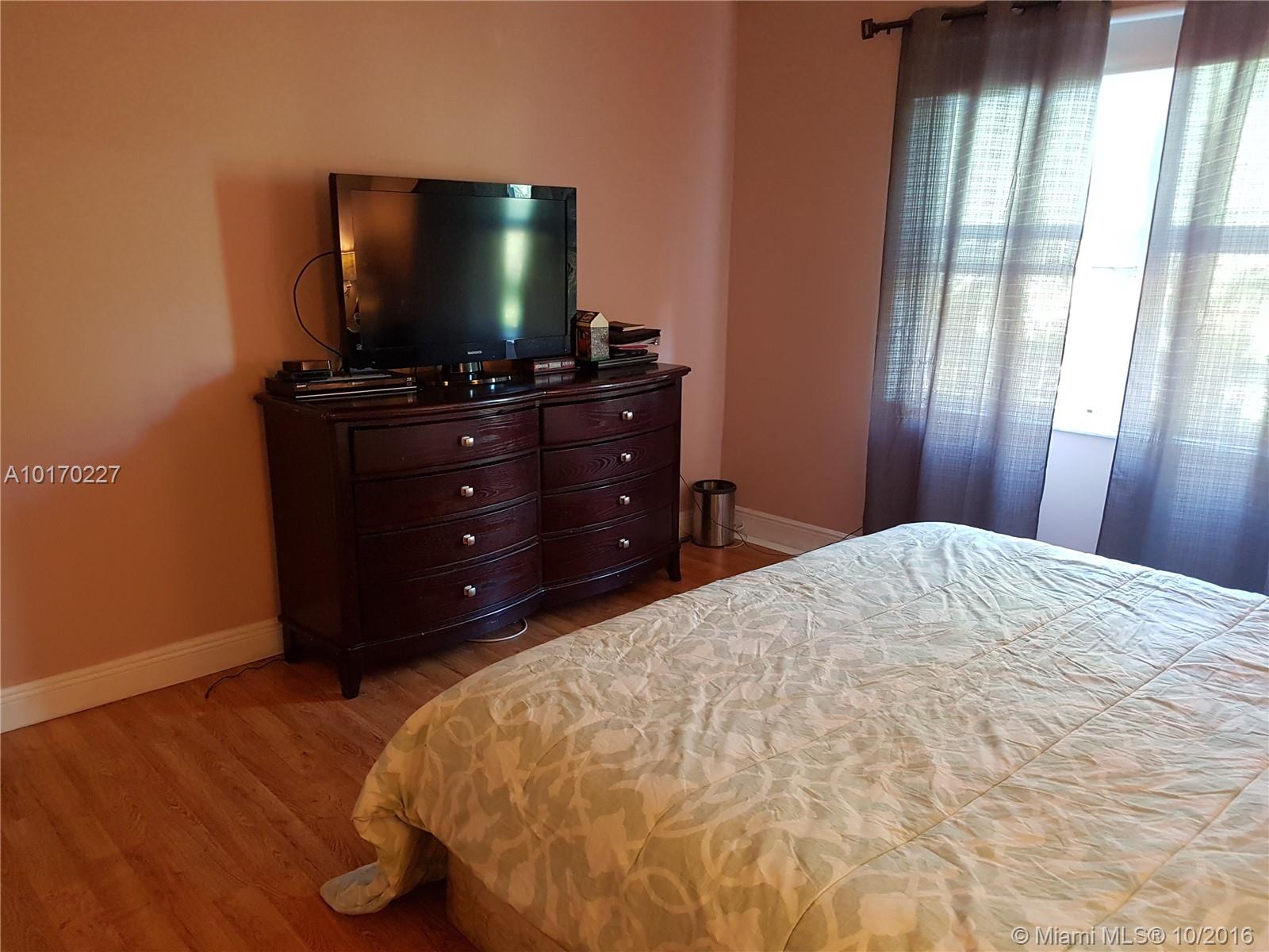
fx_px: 953
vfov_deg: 53.1
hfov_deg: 67.3
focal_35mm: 26
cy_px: 476
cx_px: 634
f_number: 1.7
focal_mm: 4.2
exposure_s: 1/17
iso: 250
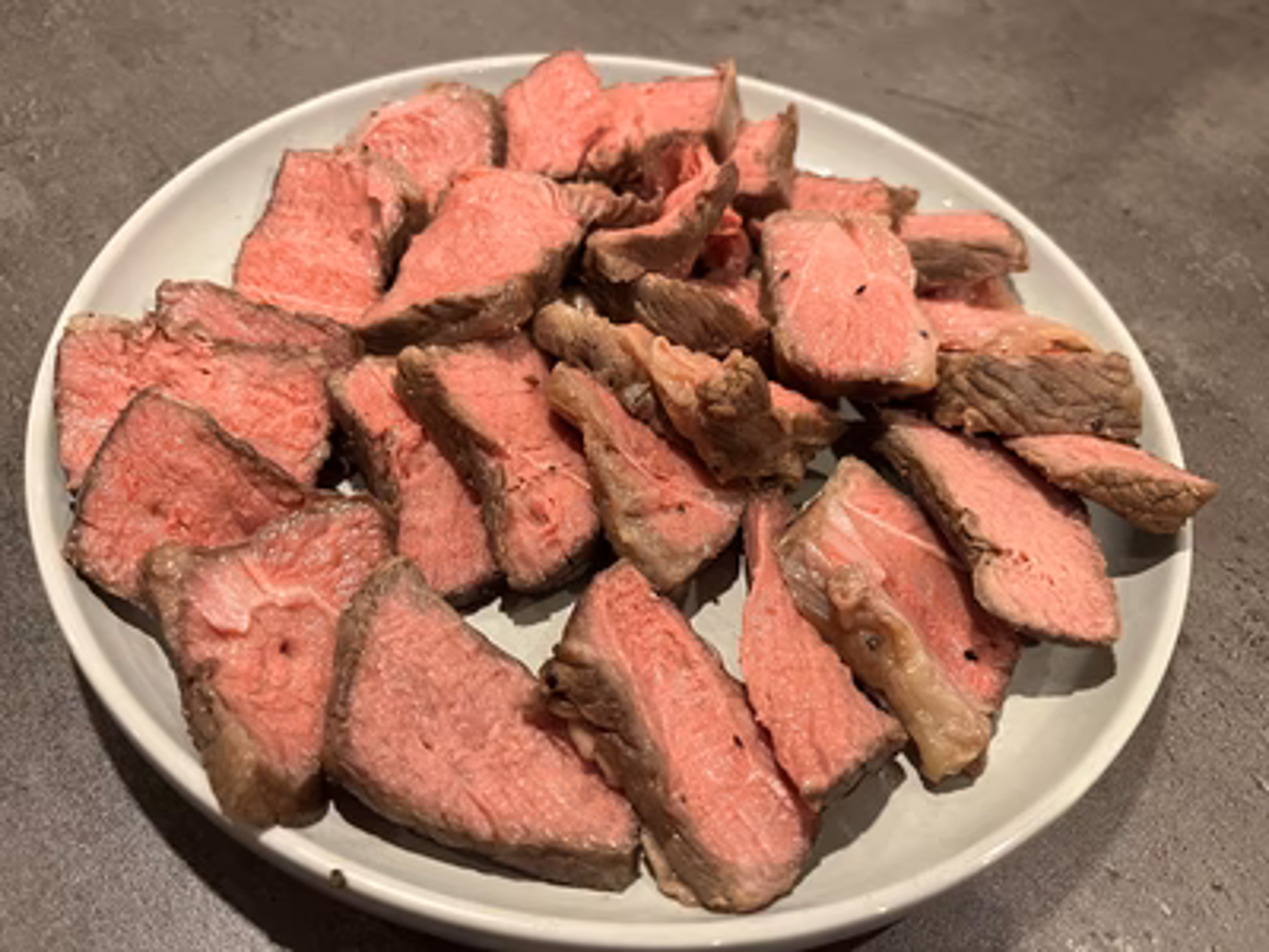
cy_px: 476
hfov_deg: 67.3
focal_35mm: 26
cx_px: 634
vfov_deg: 53.1
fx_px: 953
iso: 250
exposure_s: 1/60
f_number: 1.6
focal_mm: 5.1
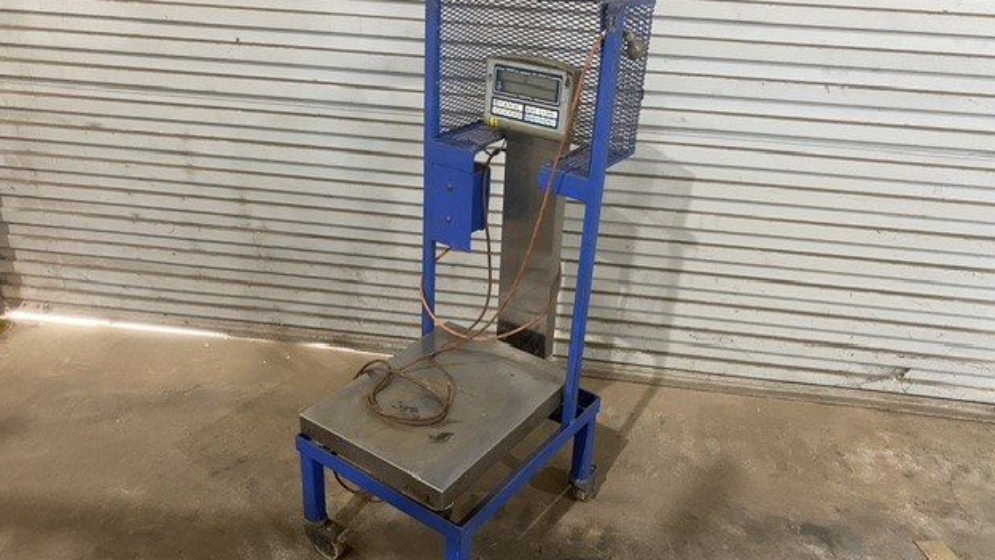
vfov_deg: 40.2
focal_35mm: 29
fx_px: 765
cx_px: 487
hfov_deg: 66.0
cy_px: 282
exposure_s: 1/50
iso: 250
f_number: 1.8
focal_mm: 4.25
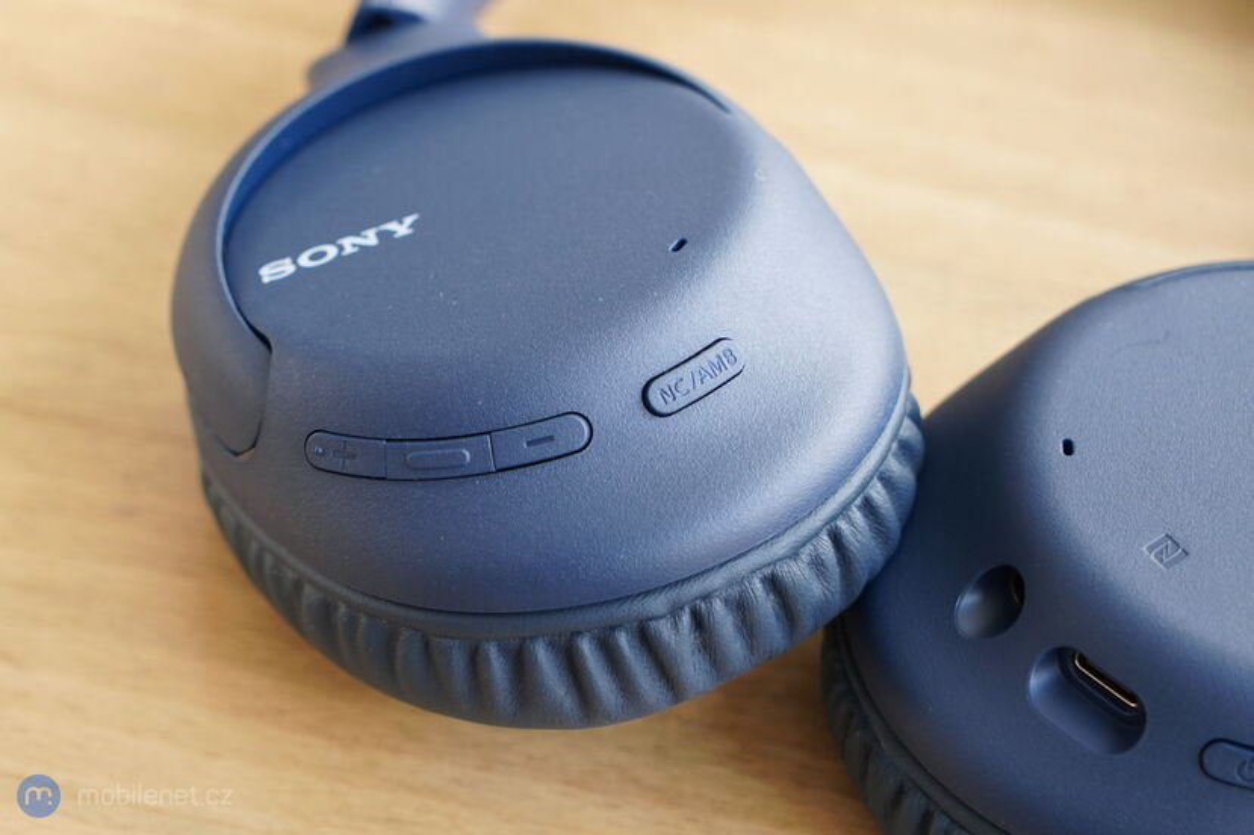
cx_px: 627
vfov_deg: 19.4
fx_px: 2437
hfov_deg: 28.9
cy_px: 418
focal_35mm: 70
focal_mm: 70
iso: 1250
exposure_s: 1/160
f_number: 5.6
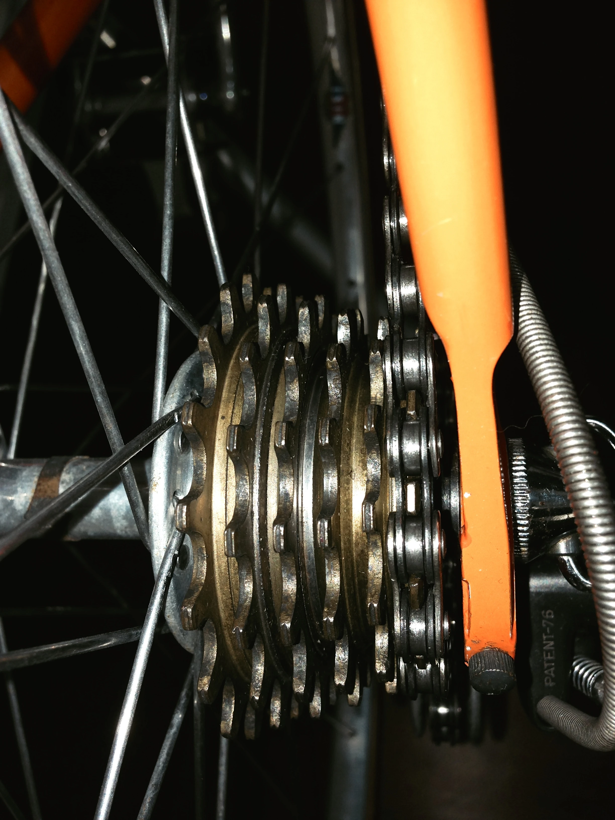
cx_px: 308
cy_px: 410
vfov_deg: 55.4
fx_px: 782
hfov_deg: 42.9
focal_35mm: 33
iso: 50
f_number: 2.4
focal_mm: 4.12
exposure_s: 1/102
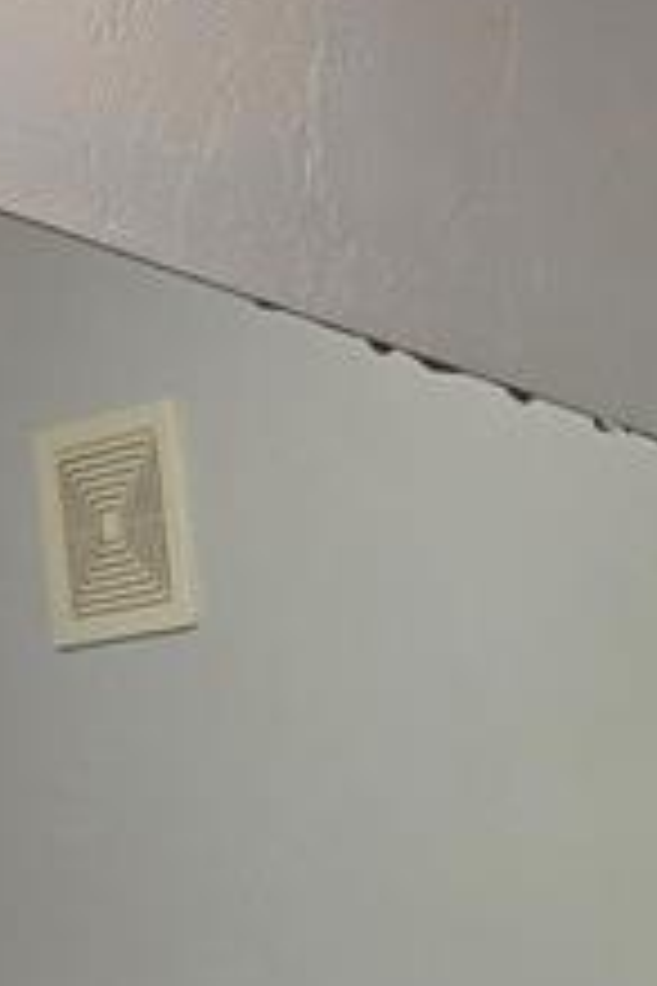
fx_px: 2026
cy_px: 1517
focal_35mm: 74
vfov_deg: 22.1
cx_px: 1107
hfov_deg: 16.1
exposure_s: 1/120
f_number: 1.9
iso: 125
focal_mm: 2.2
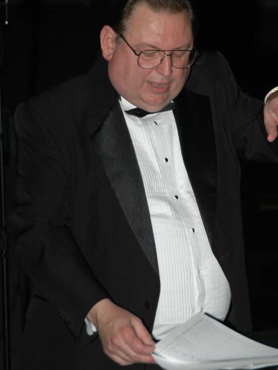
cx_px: 161
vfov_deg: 8.0
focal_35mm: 247
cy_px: 125
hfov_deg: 6.0
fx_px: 2644
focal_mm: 112
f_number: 5.6
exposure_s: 1/60
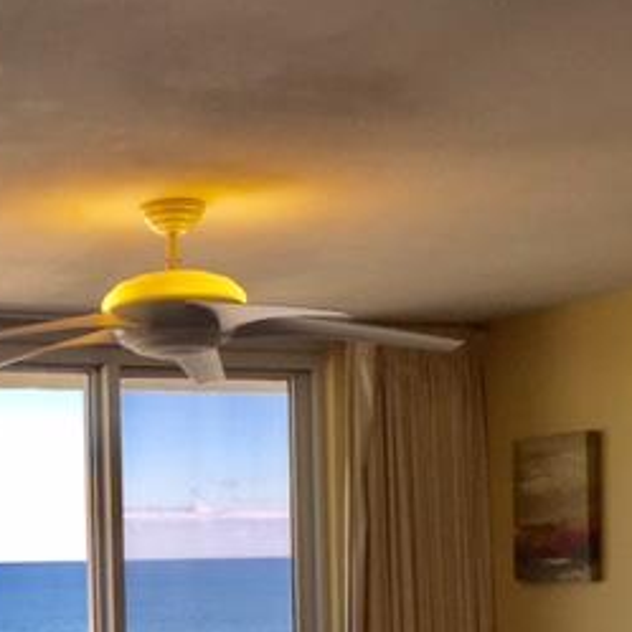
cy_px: 558
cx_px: 3
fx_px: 1363
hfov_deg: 24.9
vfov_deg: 25.4
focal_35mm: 66
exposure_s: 1/237
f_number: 2.2
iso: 32
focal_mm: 4.15
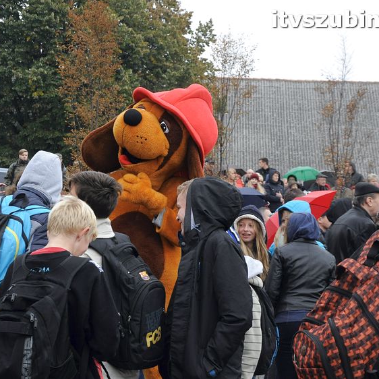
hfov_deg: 20.0
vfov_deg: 20.0
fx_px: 1073
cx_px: 137
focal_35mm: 87
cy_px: 189
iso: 800
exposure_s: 1/200
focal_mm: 45
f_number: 7.1
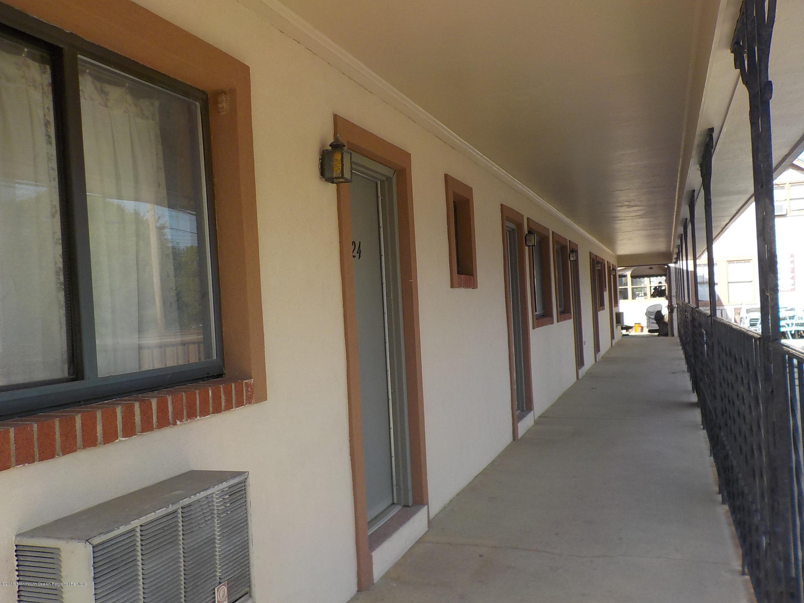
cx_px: 402
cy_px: 302
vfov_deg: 46.8
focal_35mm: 30
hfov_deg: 60.0
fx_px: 697
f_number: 3.3
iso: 125
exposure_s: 1/400
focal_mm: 4.1
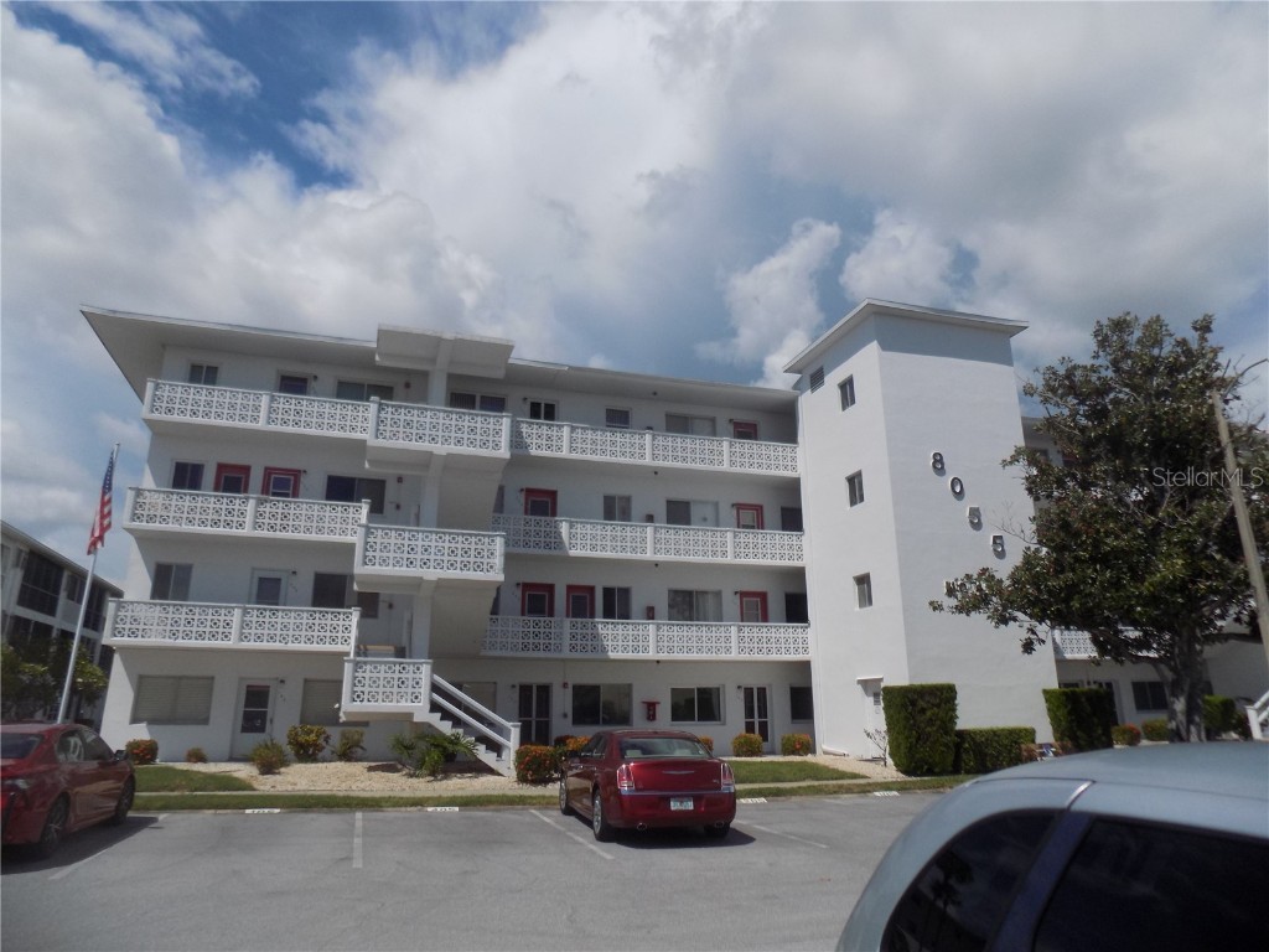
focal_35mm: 23
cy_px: 476
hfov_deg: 73.9
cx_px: 634
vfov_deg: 58.9
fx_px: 843
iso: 80
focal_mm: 4
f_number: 9.9
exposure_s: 1/320
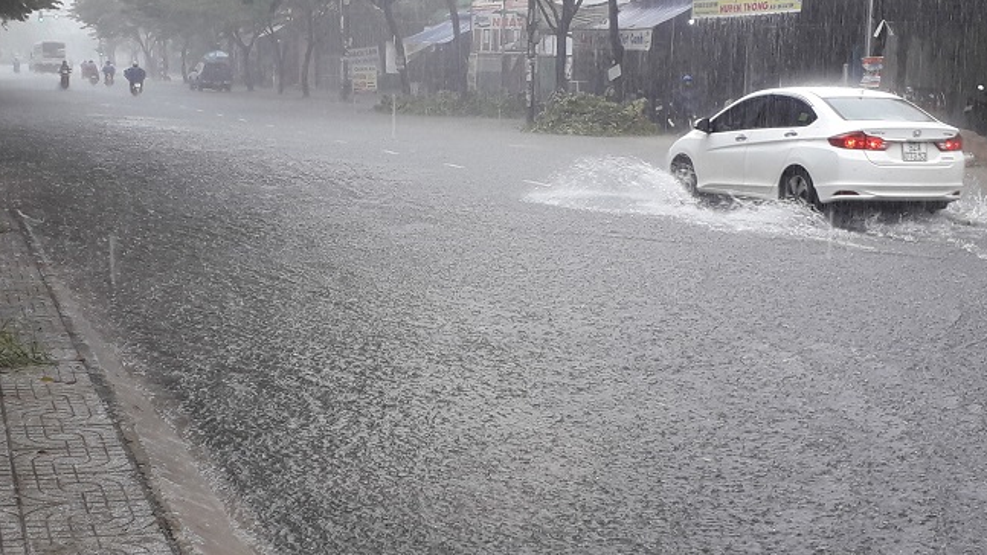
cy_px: 298
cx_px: 488
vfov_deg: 38.9
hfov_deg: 64.3
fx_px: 785
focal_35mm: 30
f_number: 1.9
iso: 40
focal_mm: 3.6
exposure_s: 1/100
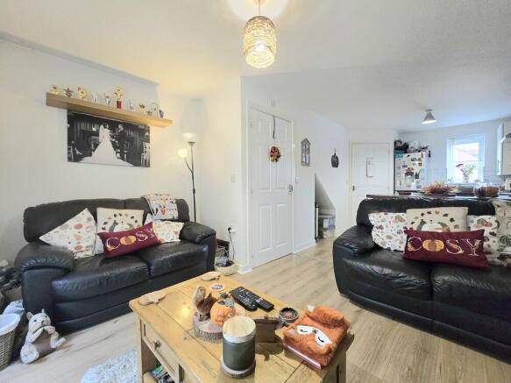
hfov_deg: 106.2
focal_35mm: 13
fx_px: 192
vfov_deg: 89.9
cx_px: 256
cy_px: 192
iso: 320
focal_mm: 2.2
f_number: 2.2
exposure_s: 1/50.3
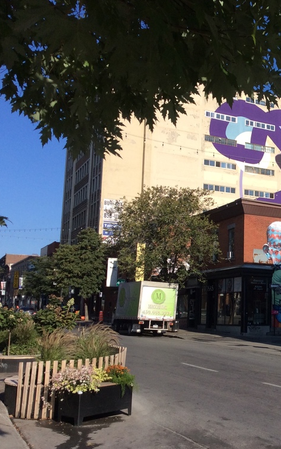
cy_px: 224
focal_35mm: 46
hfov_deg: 26.3
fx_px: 564
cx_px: 290
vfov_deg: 43.5
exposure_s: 1/1634
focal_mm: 3.3
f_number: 2.4
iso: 32
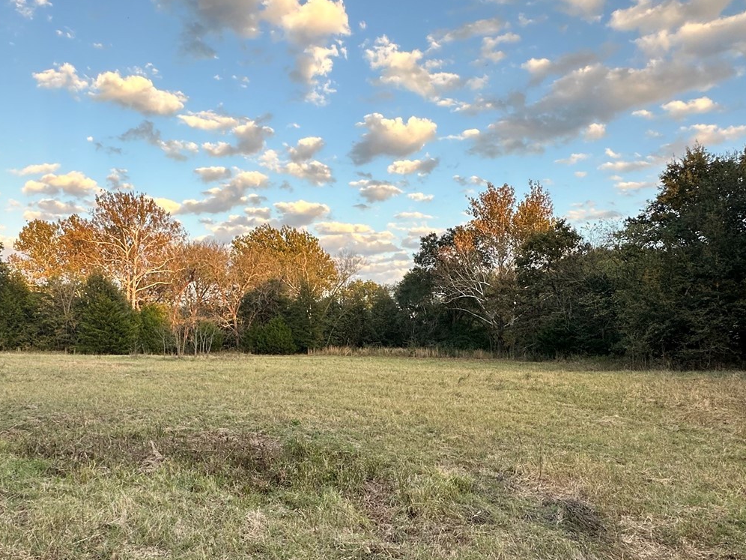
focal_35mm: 27
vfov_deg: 50.6
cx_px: 303
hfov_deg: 64.8
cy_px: 362
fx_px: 582
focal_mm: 2.22
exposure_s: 1/255
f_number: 2.2
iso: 40
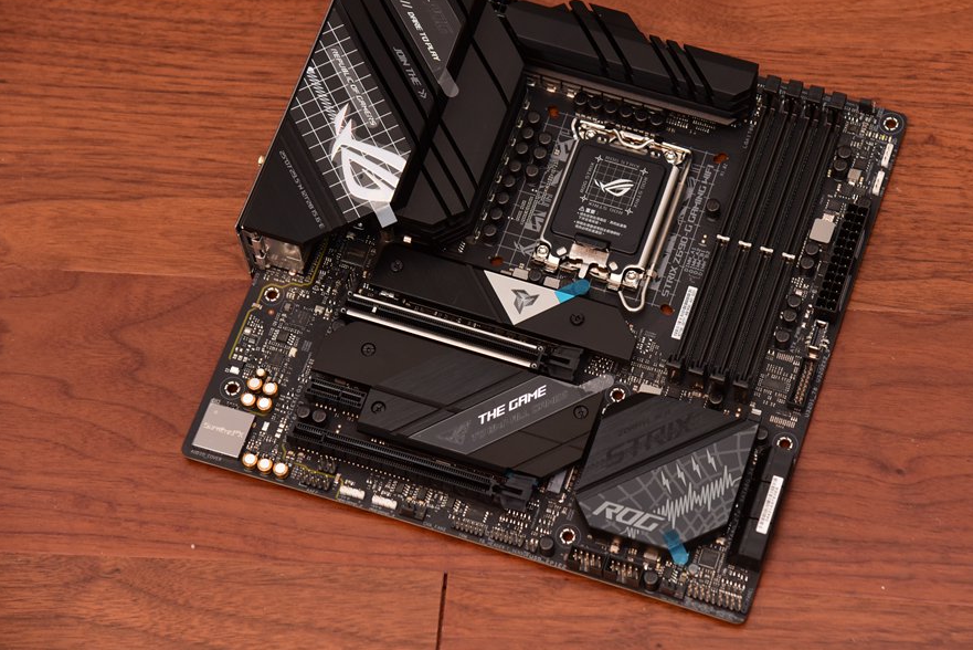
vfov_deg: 11.2
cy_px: 276
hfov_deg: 16.8
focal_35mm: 122
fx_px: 3298
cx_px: 544
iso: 1600
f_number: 5.6
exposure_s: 1/60
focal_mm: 105
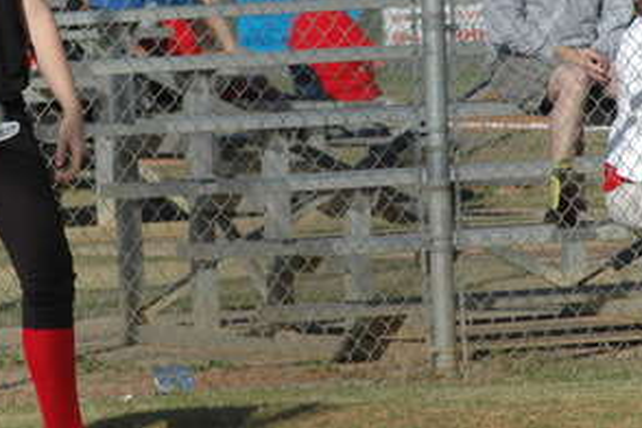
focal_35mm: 397
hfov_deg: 5.2
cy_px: 62
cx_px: 28
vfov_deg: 3.5
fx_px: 7079
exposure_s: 1/800
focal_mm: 130
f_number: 7.1
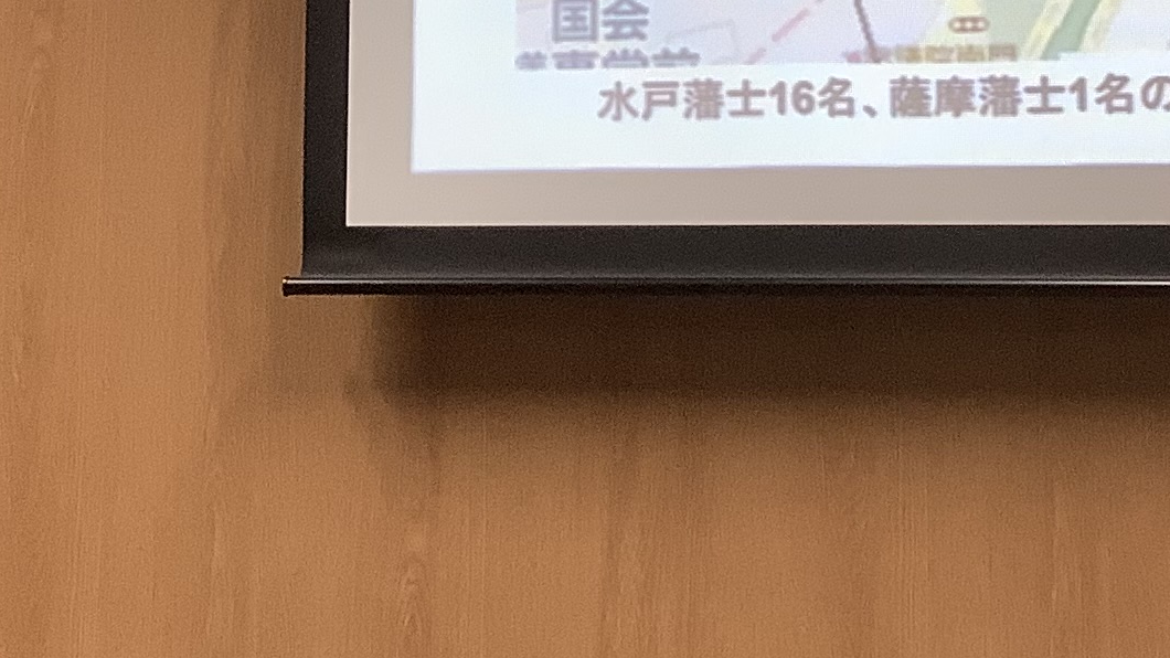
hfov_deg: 20.5
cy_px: -169
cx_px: 439
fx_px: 3226
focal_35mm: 104
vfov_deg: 11.4
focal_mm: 3.3
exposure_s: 1/50
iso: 64
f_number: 2.4
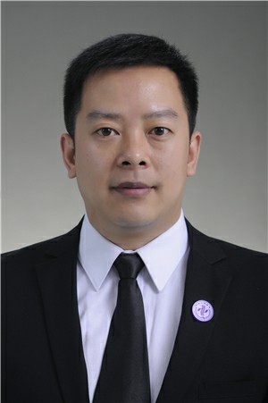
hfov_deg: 10.7
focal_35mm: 128
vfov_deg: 16.1
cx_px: 134
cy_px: 202
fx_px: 1426
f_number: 5.6
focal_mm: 85
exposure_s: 1/125
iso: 160
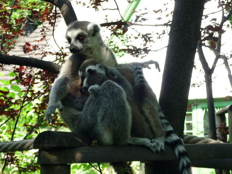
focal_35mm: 81
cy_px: 87
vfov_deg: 18.2
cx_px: 116
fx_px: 543
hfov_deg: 24.1
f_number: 4.2
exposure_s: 1/125
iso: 200
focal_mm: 13.3
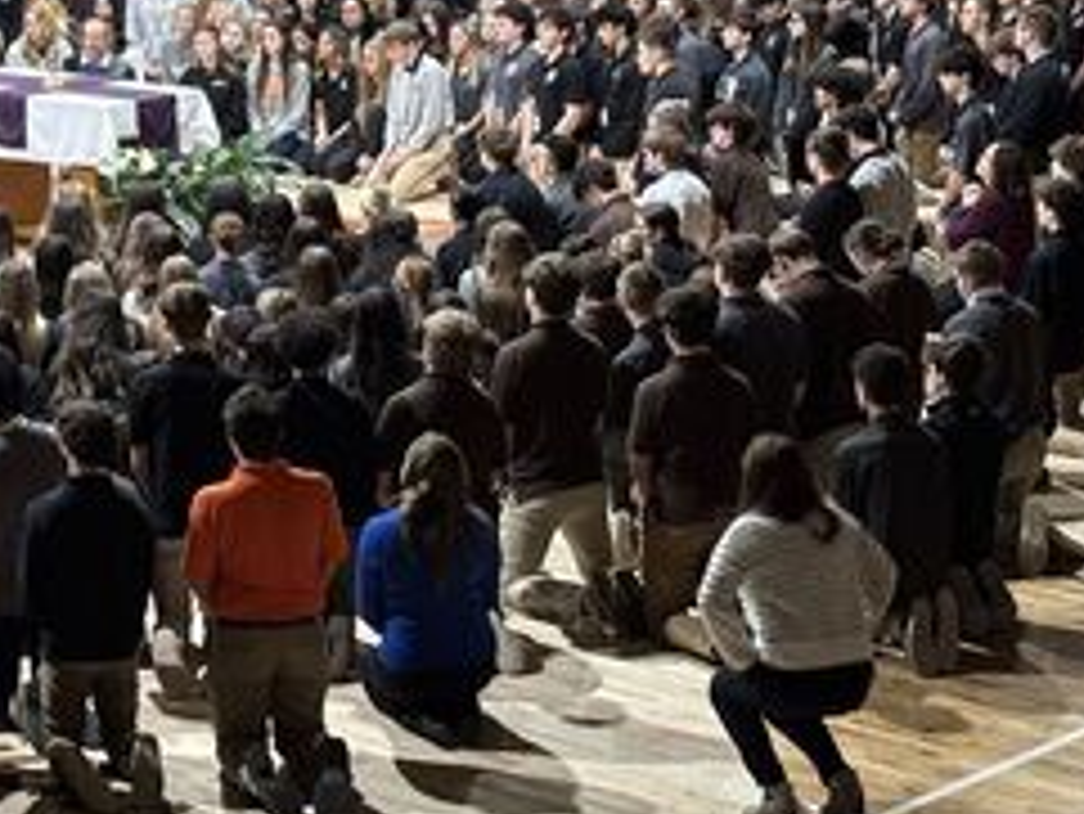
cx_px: 34
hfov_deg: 16.4
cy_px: 207
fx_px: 3697
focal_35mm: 118
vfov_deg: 12.5
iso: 250
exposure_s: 1/40
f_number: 1.6
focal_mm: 5.96
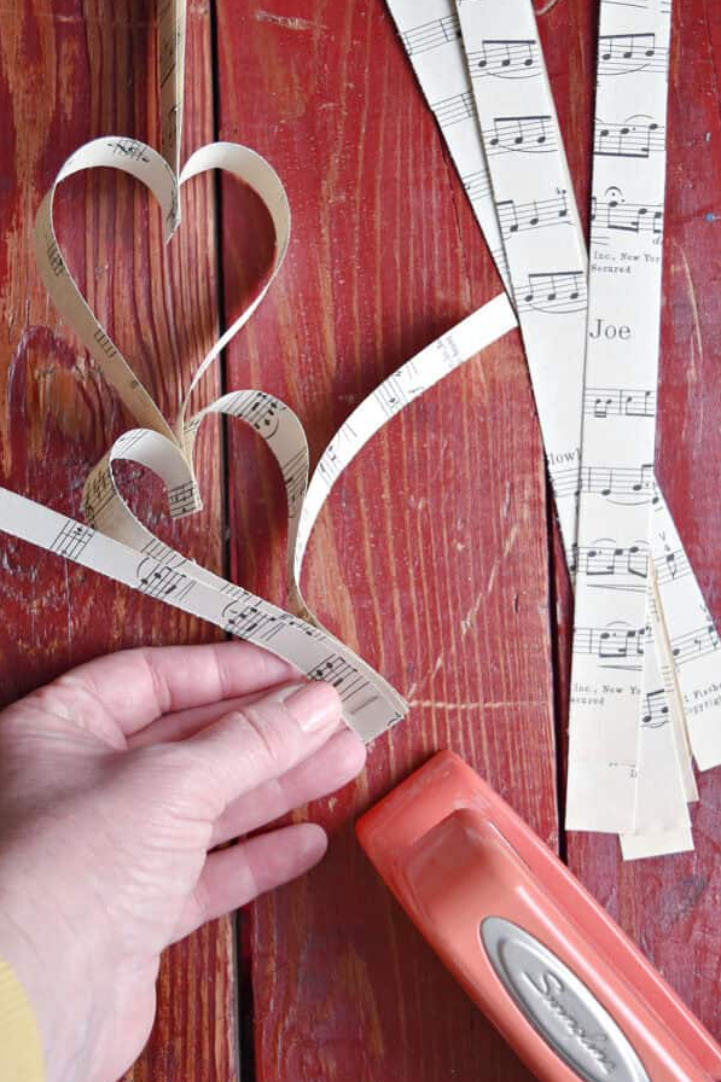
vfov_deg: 41.1
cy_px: 518
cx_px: 313
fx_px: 1442
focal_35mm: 48
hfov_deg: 28.0
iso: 400
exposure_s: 1/80
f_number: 4.5
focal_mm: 28
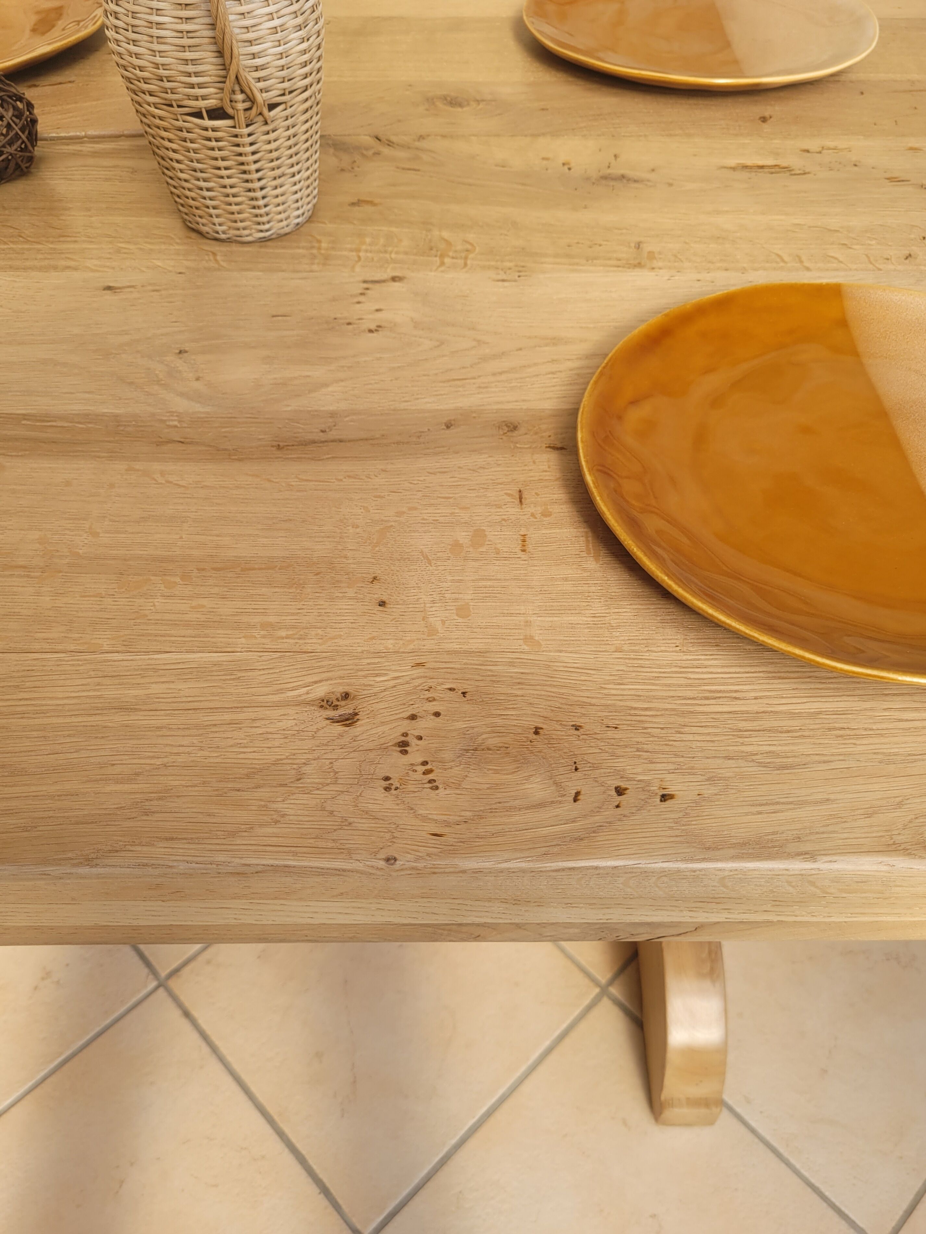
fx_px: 927
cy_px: 617
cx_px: 463
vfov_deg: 67.3
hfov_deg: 53.1
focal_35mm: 26
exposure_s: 1/435
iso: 40
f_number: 1.8
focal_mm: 5.4
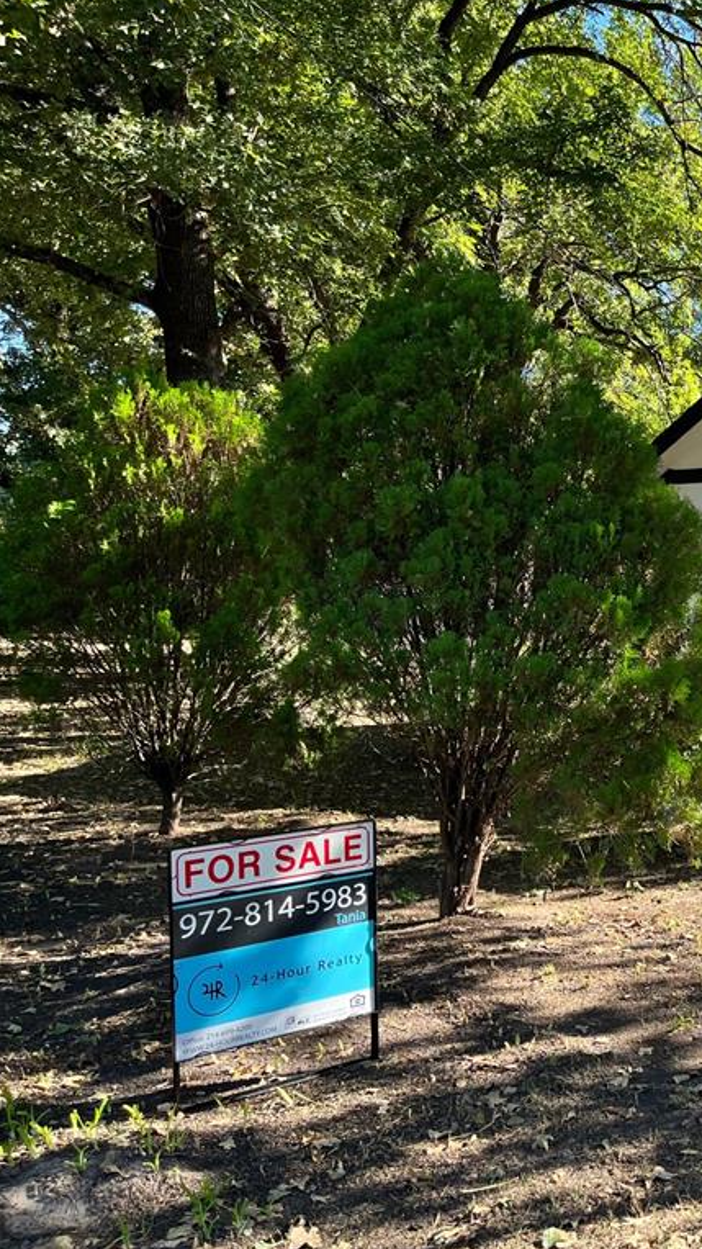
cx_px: 835
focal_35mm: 38
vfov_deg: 52.8
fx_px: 1258
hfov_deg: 27.5
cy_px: 624
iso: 50
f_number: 1.6
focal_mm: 5.1
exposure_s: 1/478
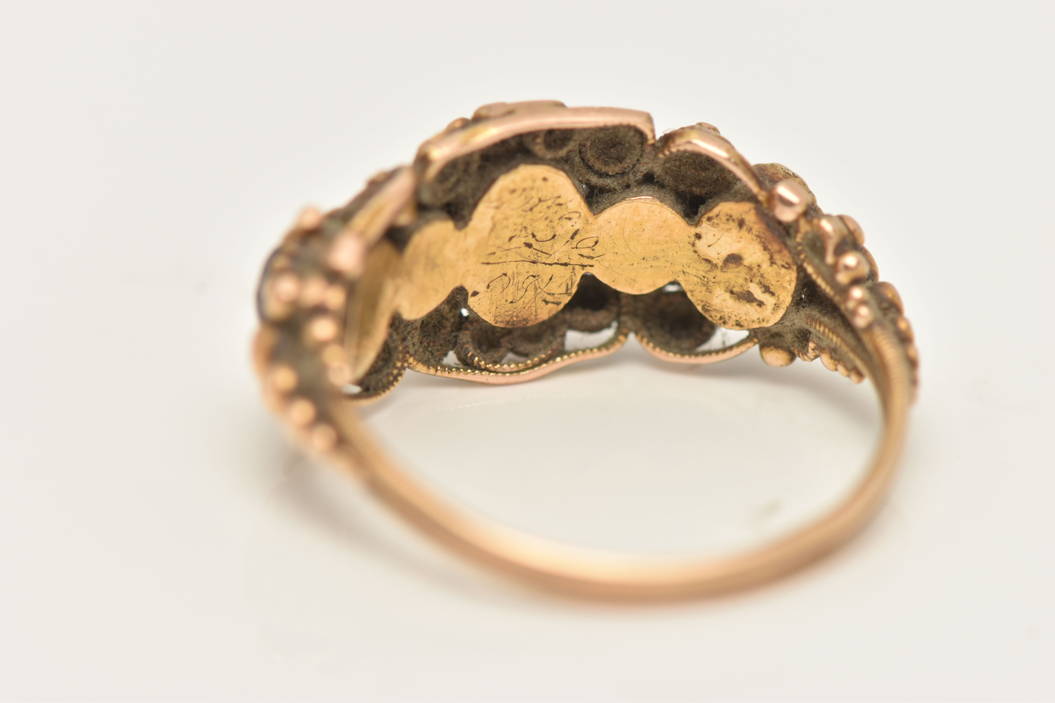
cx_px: 528
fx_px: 4615
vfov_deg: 8.7
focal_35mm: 158
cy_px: 352
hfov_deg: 13.0
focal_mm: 105
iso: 400
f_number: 9
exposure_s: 1/100
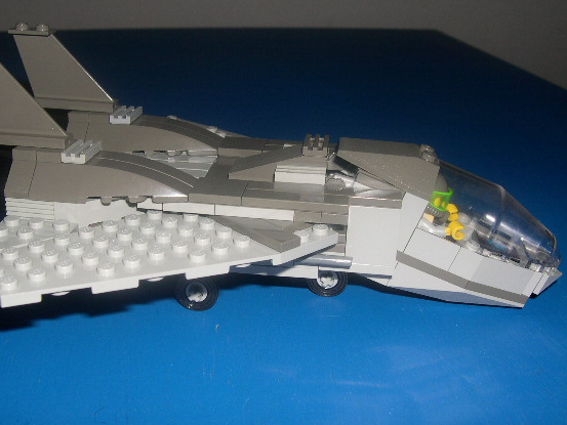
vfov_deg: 32.9
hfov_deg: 42.9
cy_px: 206
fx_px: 721
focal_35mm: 44
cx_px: 248
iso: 100
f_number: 7.6
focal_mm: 8
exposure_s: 1/60
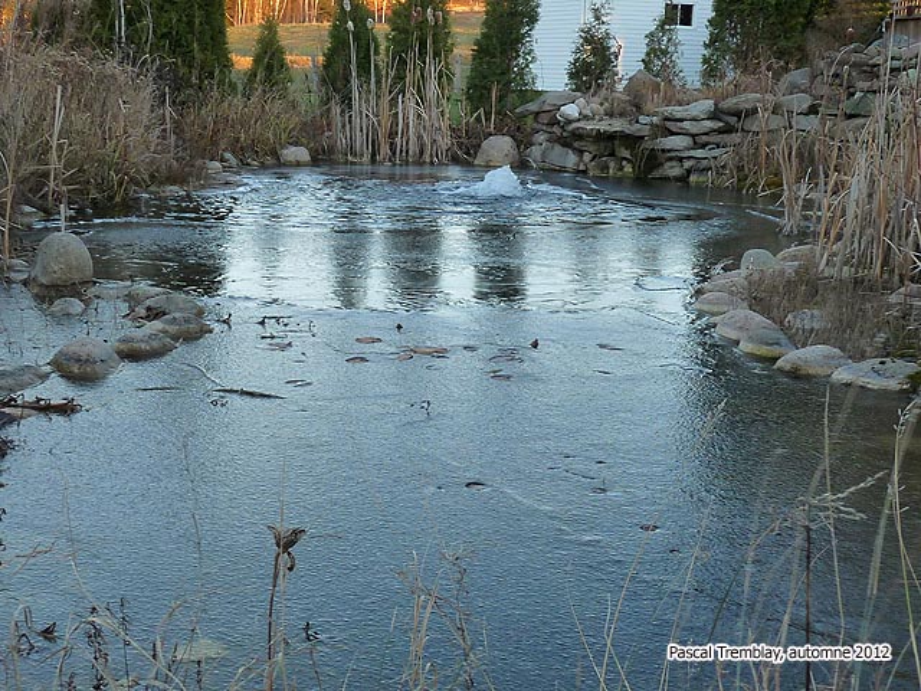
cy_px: 346
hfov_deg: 40.4
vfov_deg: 30.9
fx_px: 1250
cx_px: 460
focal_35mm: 47
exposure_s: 1/125
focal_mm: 4.8
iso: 160
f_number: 2.8
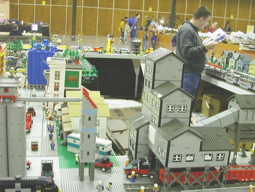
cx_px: 126
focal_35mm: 48
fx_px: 354
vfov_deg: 30.2
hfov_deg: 39.6
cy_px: 109
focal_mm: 5.6
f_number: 2.7
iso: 100
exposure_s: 1/7.1
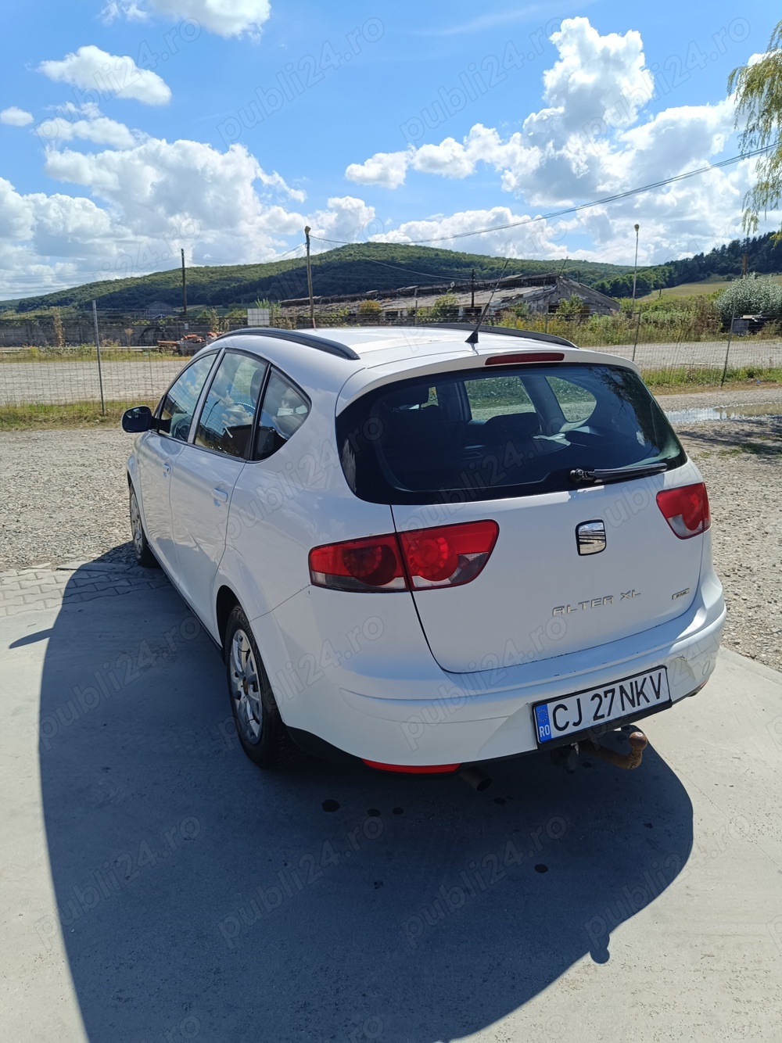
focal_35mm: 24
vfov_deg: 71.6
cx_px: 391
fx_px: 723
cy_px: 522
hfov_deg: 56.8
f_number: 1.88
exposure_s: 1/913
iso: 53
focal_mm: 5.59
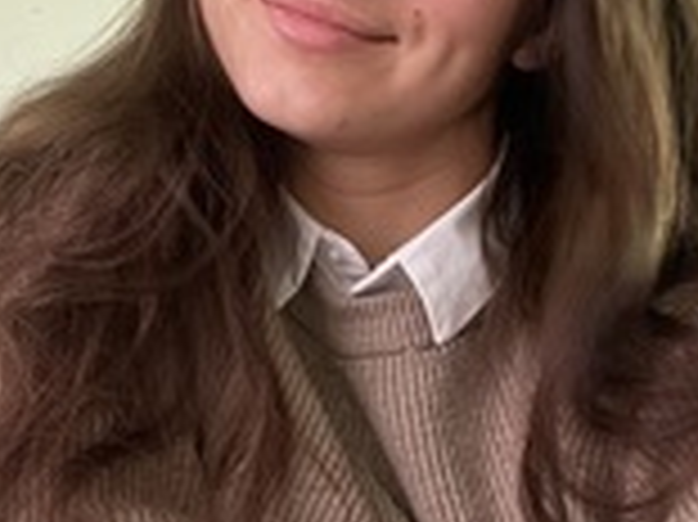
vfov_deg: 21.5
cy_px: 324
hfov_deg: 28.5
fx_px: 1370
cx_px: 430
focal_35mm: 68
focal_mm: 2.71
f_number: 2.2
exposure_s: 1/10
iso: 640
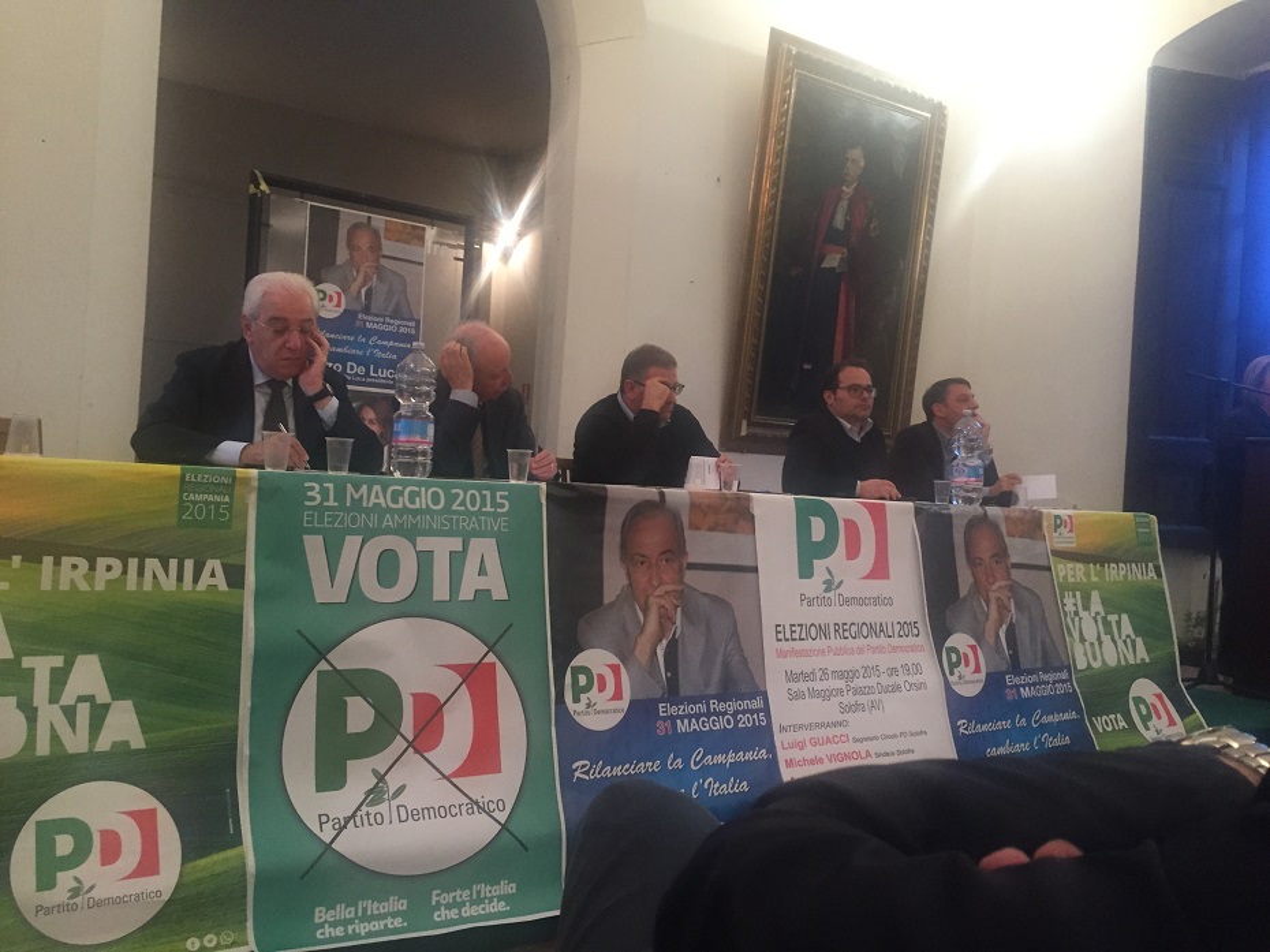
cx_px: 635
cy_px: 476
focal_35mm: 29
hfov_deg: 61.7
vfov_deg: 48.2
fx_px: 1064
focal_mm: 4.15
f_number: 2.2
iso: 250
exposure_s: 1/17
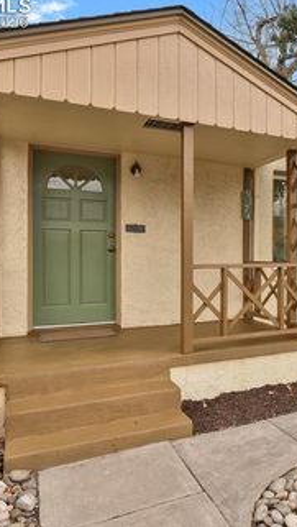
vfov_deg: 62.6
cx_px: 281
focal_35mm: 31
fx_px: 433
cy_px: 257
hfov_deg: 35.1
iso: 250
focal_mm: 19
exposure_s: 1/20
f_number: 8
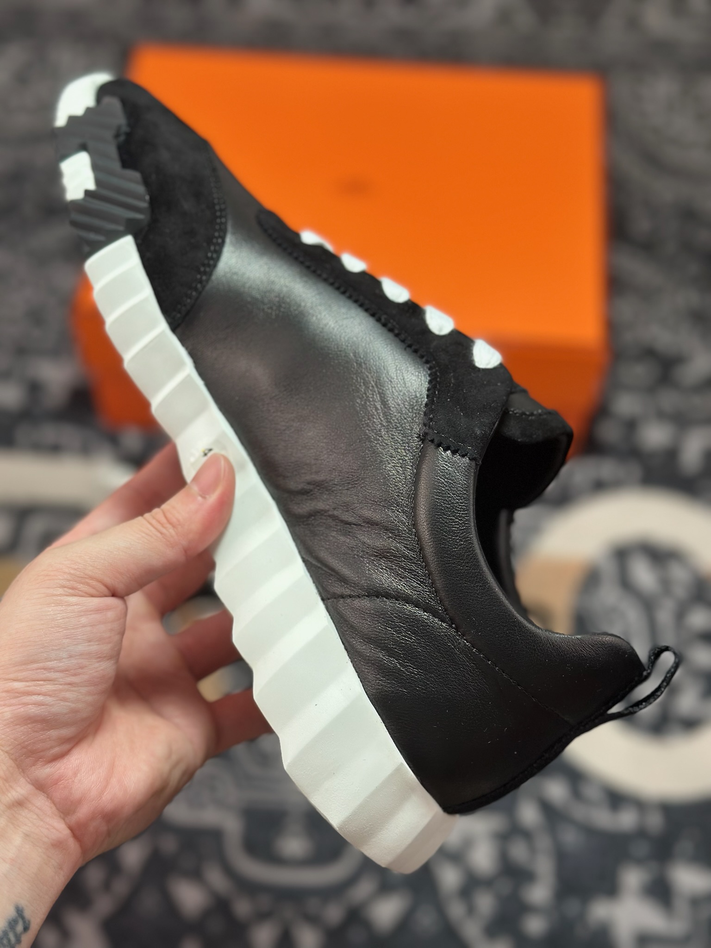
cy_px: 474
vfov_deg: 39.7
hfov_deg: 30.3
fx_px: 1315
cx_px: 356
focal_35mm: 48
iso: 80
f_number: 1.78
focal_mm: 6.86
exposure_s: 1/601
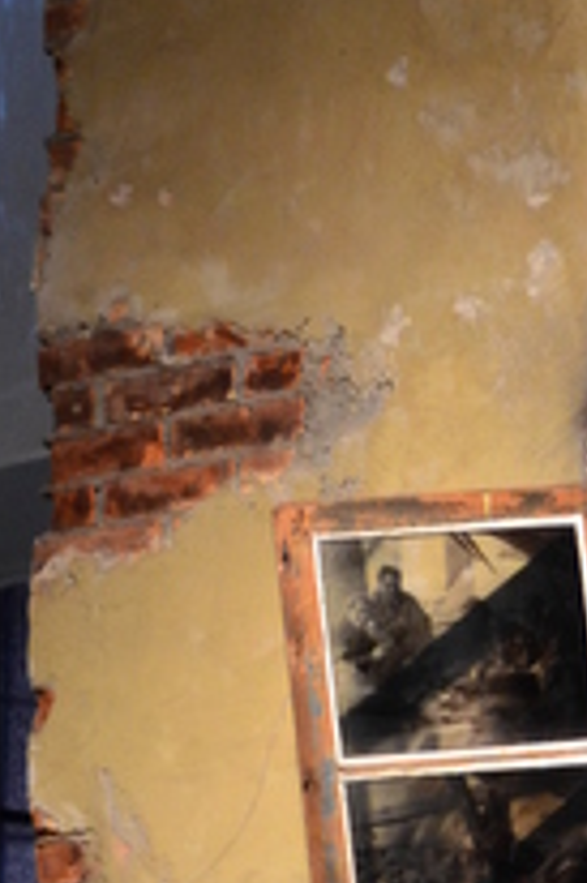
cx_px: 1084
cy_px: 596
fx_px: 4139
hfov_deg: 7.8
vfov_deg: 12.2
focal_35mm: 169
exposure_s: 1/6
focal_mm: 29
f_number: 4.5
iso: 800
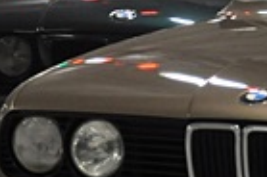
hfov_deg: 4.6
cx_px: 398
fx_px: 3322
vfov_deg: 3.0
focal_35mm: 449
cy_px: 220
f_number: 5
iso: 900
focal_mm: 52
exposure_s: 1/30
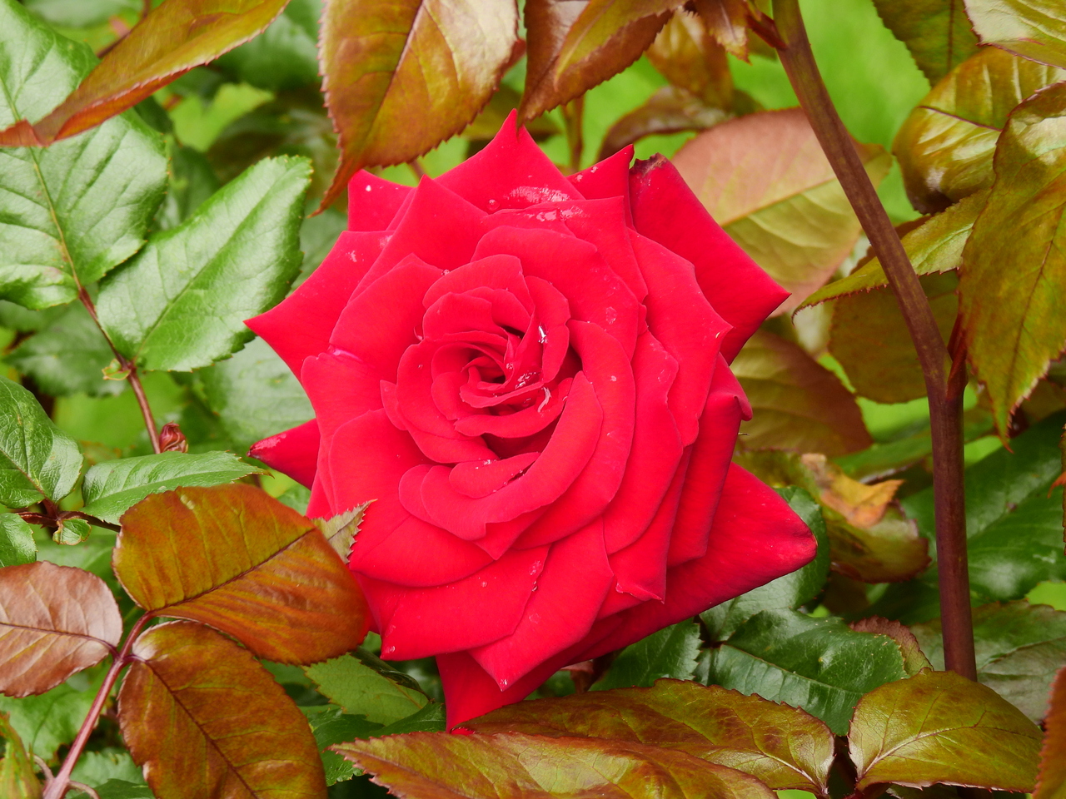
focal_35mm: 240
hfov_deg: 8.2
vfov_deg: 6.2
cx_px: 533
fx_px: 7391
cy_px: 400
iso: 100
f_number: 4.5
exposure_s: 1/160
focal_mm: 42.8
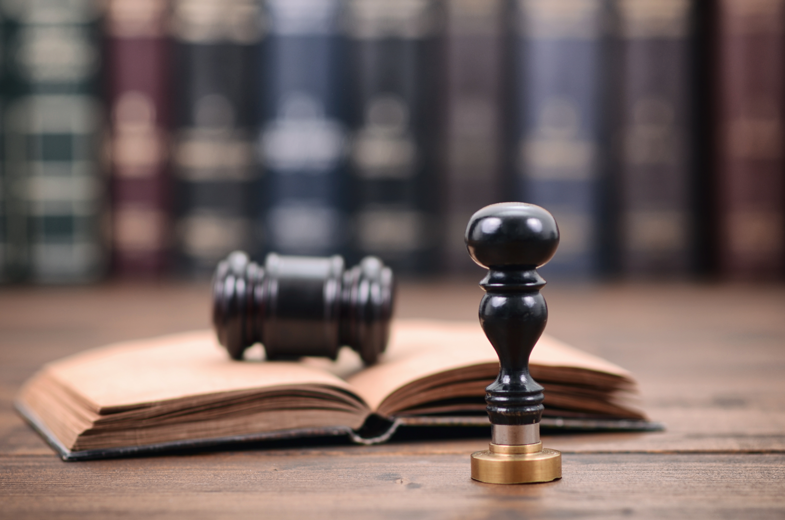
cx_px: 392
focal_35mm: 128
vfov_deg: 10.7
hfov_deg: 16.1
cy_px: 260
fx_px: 2774
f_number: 2.2
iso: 100
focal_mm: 85
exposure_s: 1/250
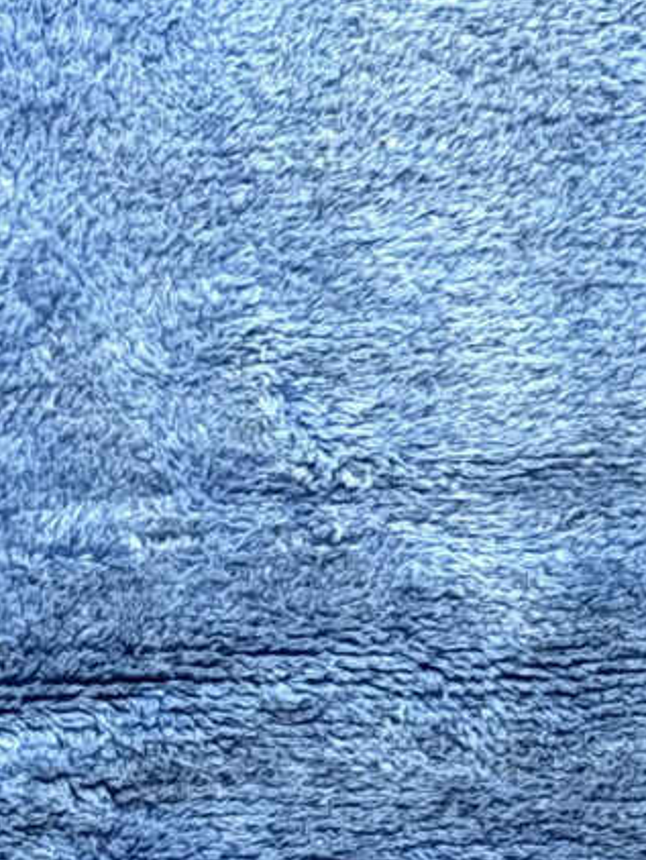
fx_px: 7234
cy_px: 571
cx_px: -116
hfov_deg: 5.1
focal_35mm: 291
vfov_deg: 6.8
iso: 200
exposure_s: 1/50
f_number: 1.78
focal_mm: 6.76
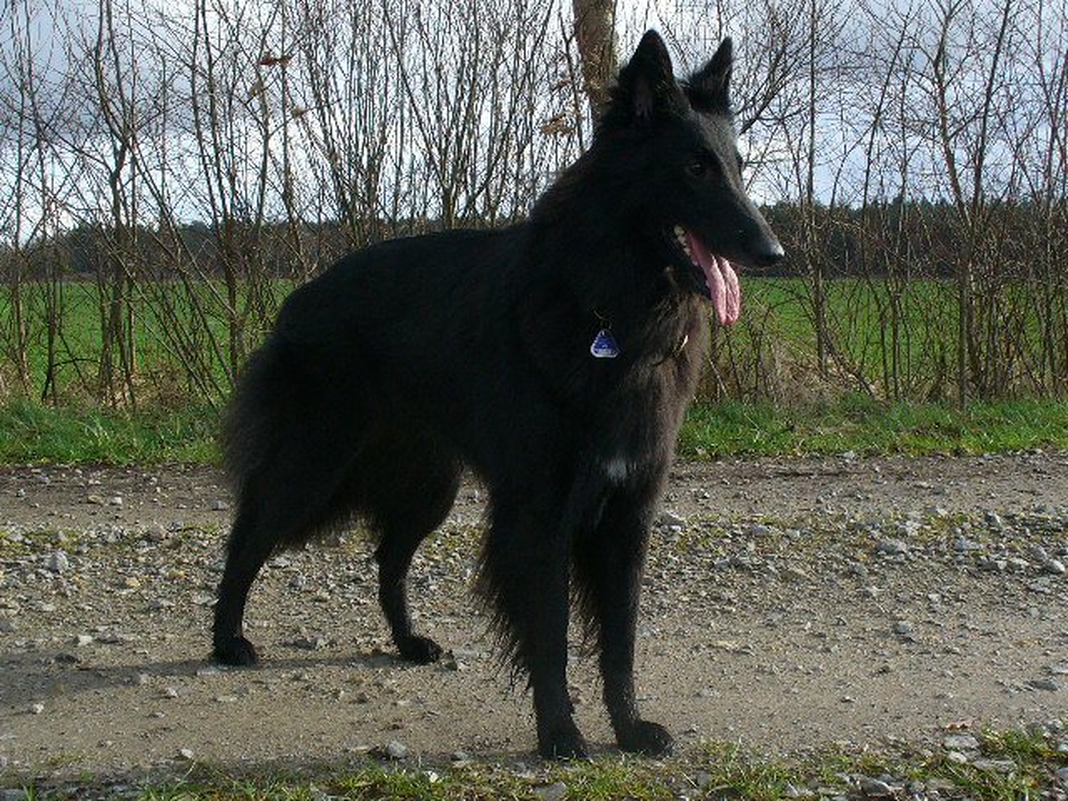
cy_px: 400
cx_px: 534
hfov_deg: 36.8
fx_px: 1604
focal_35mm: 52
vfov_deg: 28.0
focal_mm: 7
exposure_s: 1/125
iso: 100
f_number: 5.8
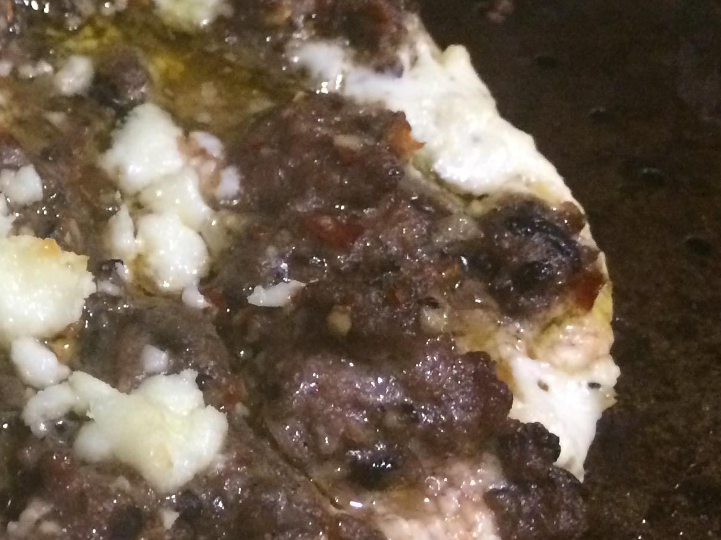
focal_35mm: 78
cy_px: 259
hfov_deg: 22.6
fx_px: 1624
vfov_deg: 18.9
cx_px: -194
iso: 320
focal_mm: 4.15
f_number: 2.2
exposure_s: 1/20
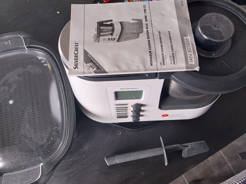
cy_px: 92
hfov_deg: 67.3
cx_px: 123
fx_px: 185
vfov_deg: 53.1
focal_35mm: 26
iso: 80
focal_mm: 4
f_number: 1.8
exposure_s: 1/50
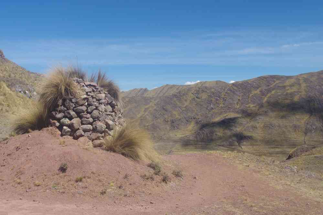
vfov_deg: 31.9
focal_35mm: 42
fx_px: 377
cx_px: 162
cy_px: 108
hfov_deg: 46.4
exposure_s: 1/100
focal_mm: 28
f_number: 11
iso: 200
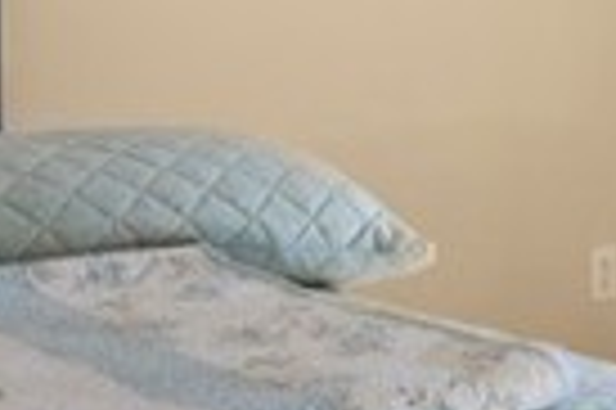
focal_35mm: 105
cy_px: 11
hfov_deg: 19.3
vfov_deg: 12.9
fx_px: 1795
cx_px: 499
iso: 400
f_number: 9
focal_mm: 14
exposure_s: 1/8
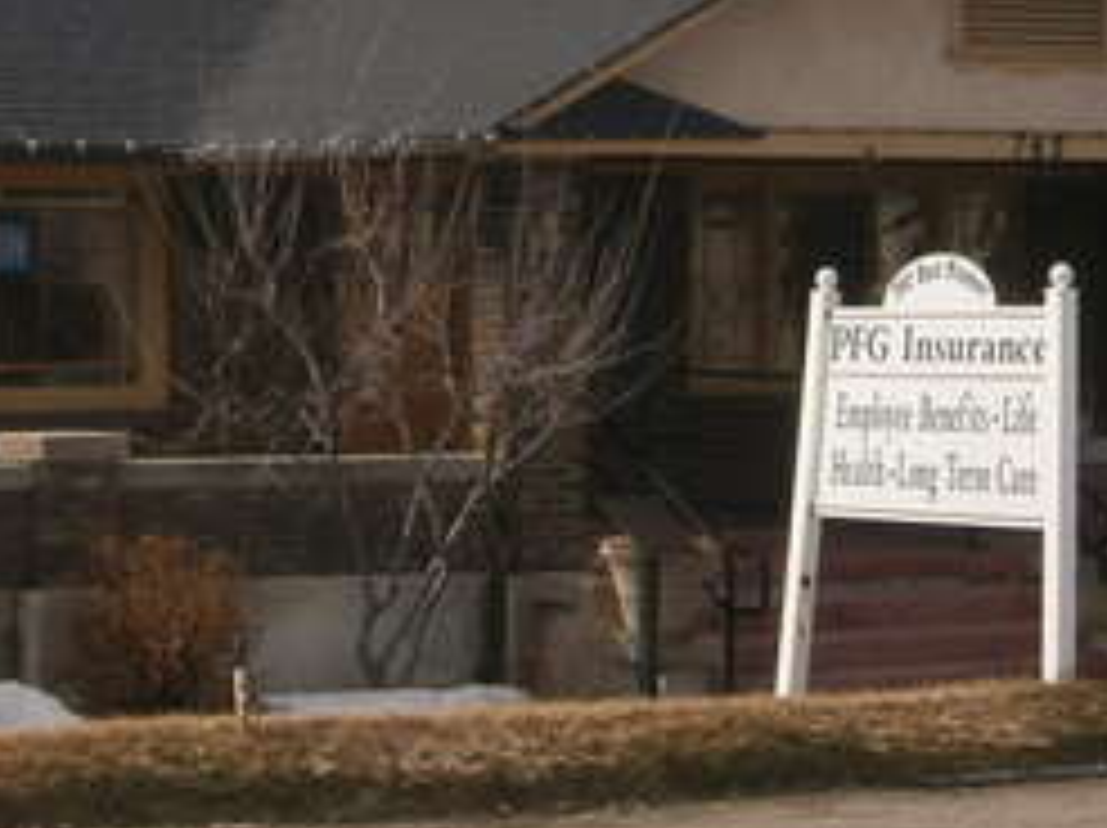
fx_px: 4888
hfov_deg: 12.9
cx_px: 414
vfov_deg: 9.7
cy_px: 194
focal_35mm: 153
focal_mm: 8.3
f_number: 3.4
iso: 80
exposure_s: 1/800
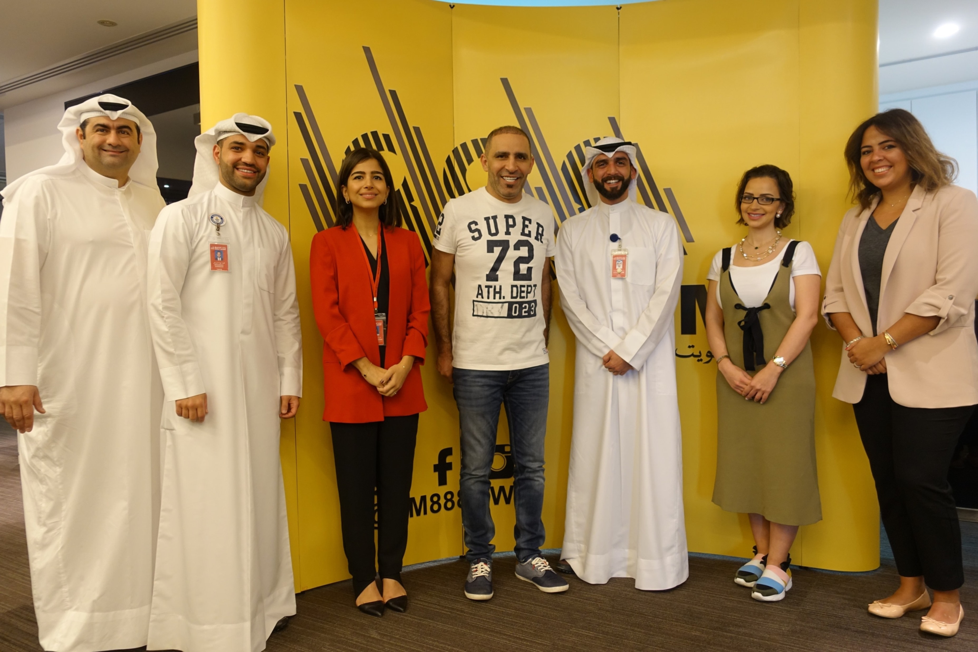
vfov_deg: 47.9
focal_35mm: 27
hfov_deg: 67.4
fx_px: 733
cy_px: 326
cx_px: 489
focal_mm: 10.07
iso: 320
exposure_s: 1/30
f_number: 2.2
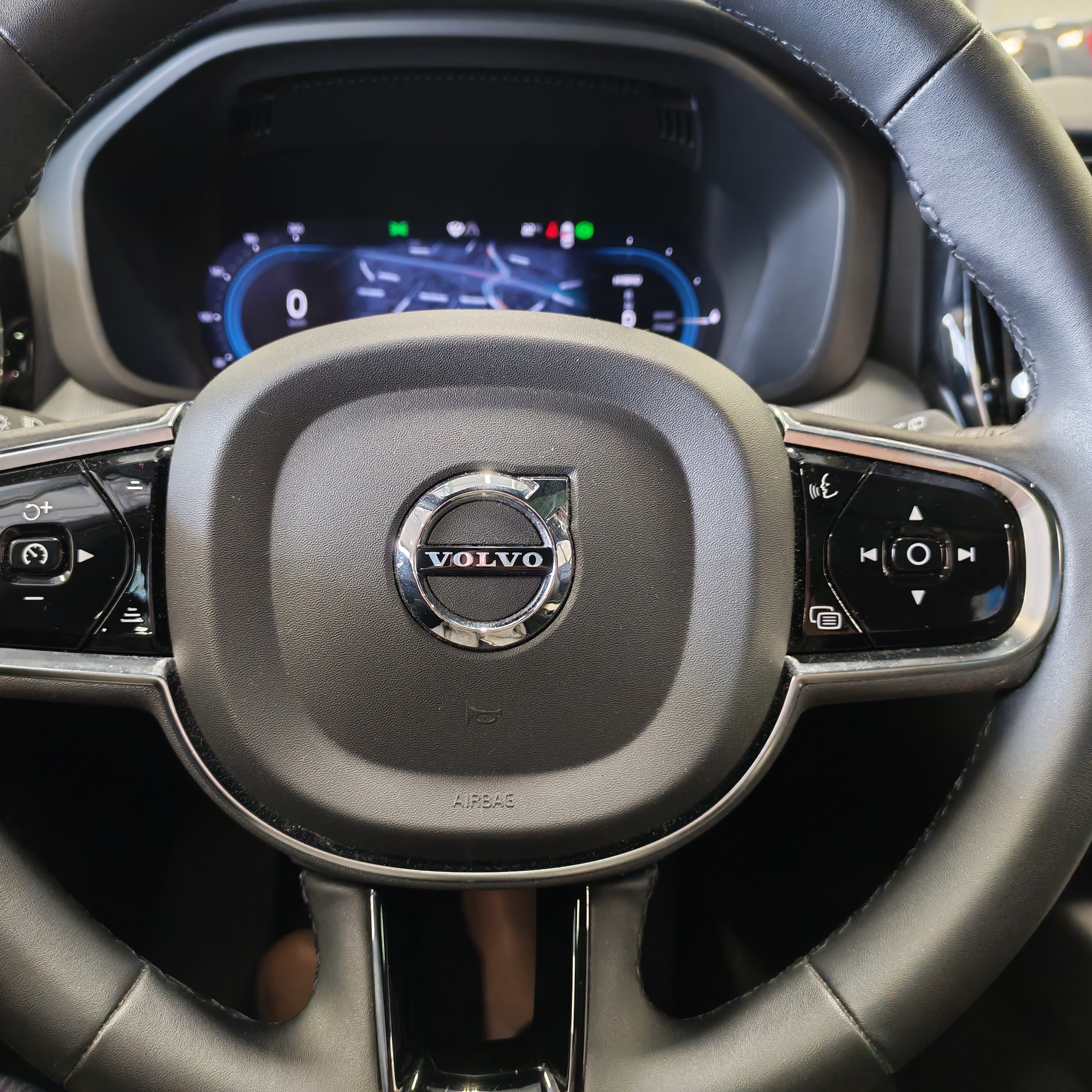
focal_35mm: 32
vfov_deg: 51.1
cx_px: 485
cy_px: 543
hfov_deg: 51.0
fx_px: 1142
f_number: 1.9
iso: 1600
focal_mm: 6.12
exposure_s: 1/50
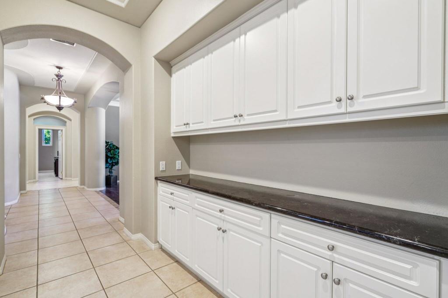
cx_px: 224
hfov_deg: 96.8
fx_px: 199
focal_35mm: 16
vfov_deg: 73.7
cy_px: 149
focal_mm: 16
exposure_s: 1/6
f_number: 8
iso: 400
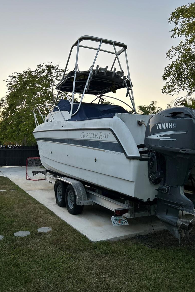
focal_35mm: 28
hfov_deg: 46.4
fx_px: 227
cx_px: 88
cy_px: 147
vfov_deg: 65.5
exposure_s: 1/309
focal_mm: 5.7
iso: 50
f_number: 1.5
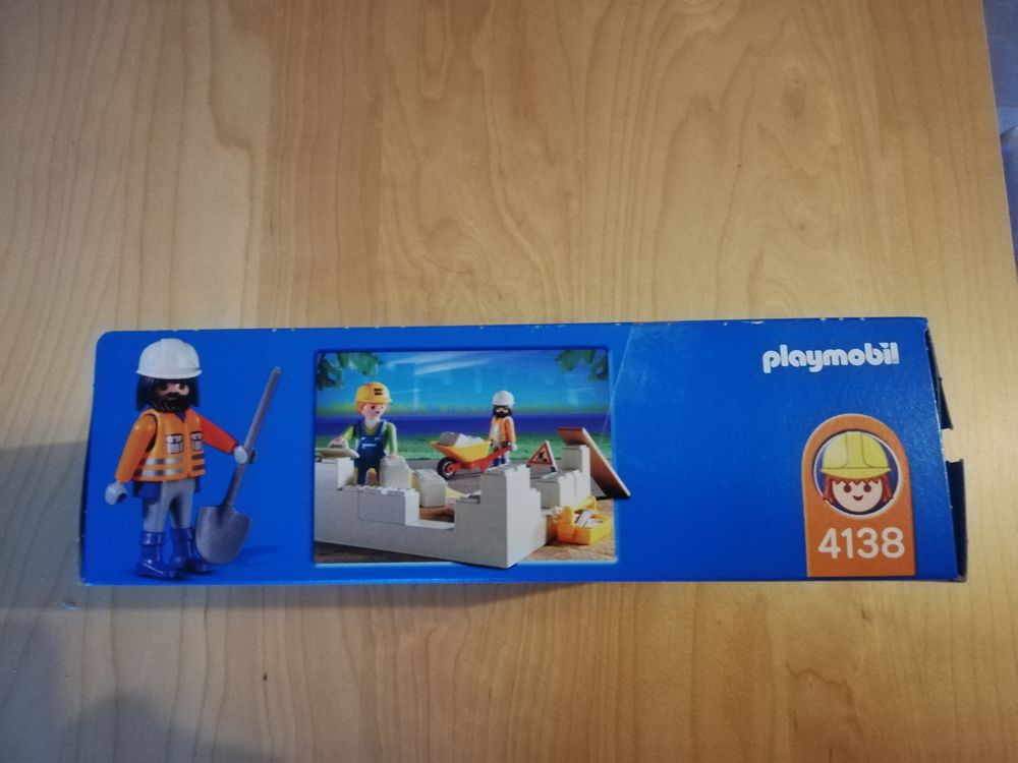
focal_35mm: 26
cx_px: 509
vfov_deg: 53.1
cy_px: 382
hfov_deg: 67.3
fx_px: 765
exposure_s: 1/17.1
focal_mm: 3.81
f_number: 2.2
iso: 1000
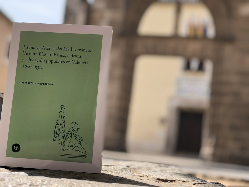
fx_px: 410
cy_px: 94
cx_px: 124
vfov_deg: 25.7
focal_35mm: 57
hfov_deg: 33.8
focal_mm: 6.6
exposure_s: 1/265
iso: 20
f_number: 2.8
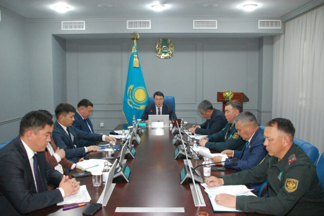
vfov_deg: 37.8
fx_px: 315
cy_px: 110
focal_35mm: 35
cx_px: 159
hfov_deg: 54.5
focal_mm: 22
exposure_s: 1/80
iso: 1600
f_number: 4
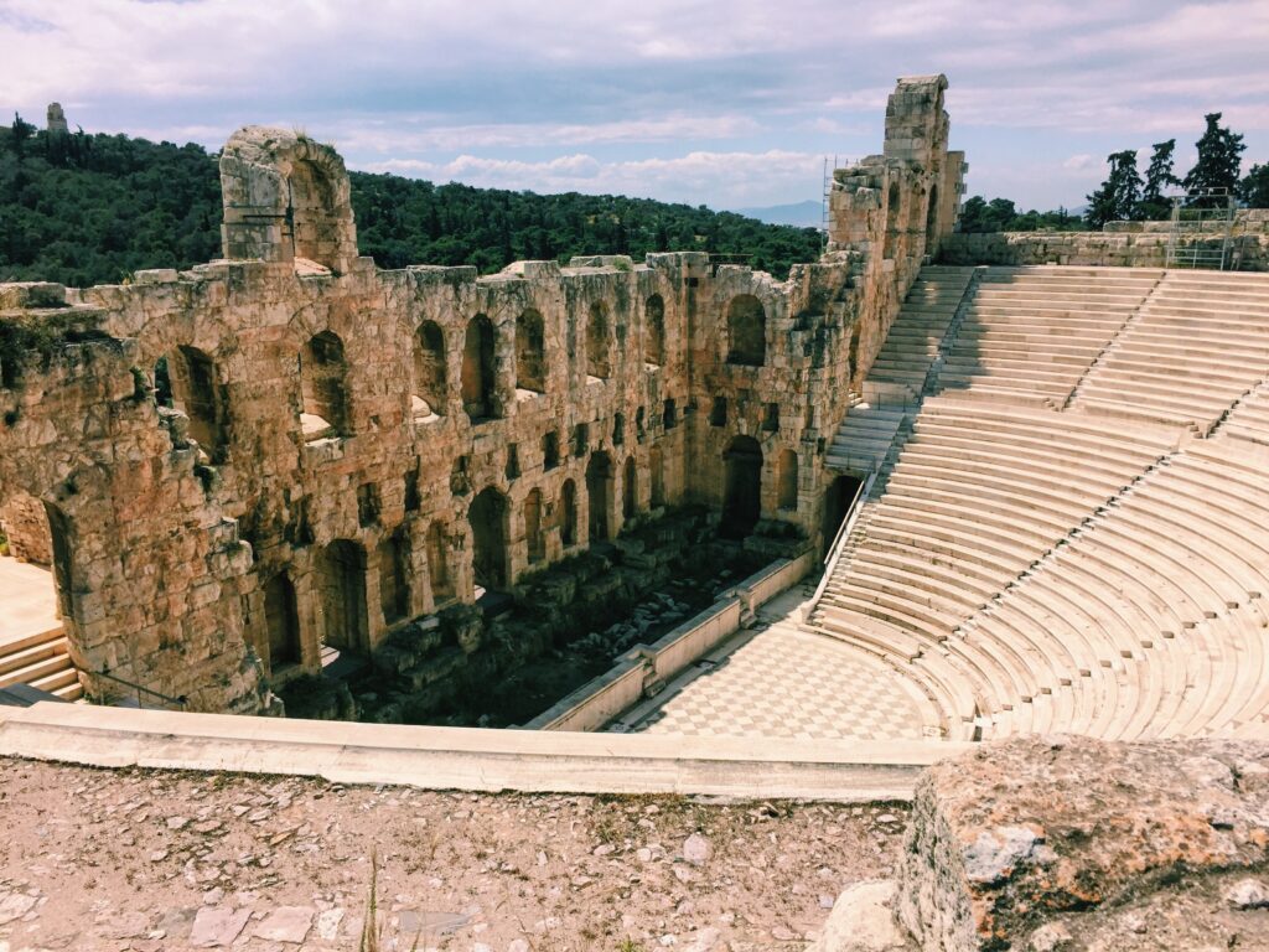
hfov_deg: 61.7
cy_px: 476
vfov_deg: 48.2
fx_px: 1063
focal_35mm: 29
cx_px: 634
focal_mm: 4.15
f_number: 2.2
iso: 32
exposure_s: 1/3049
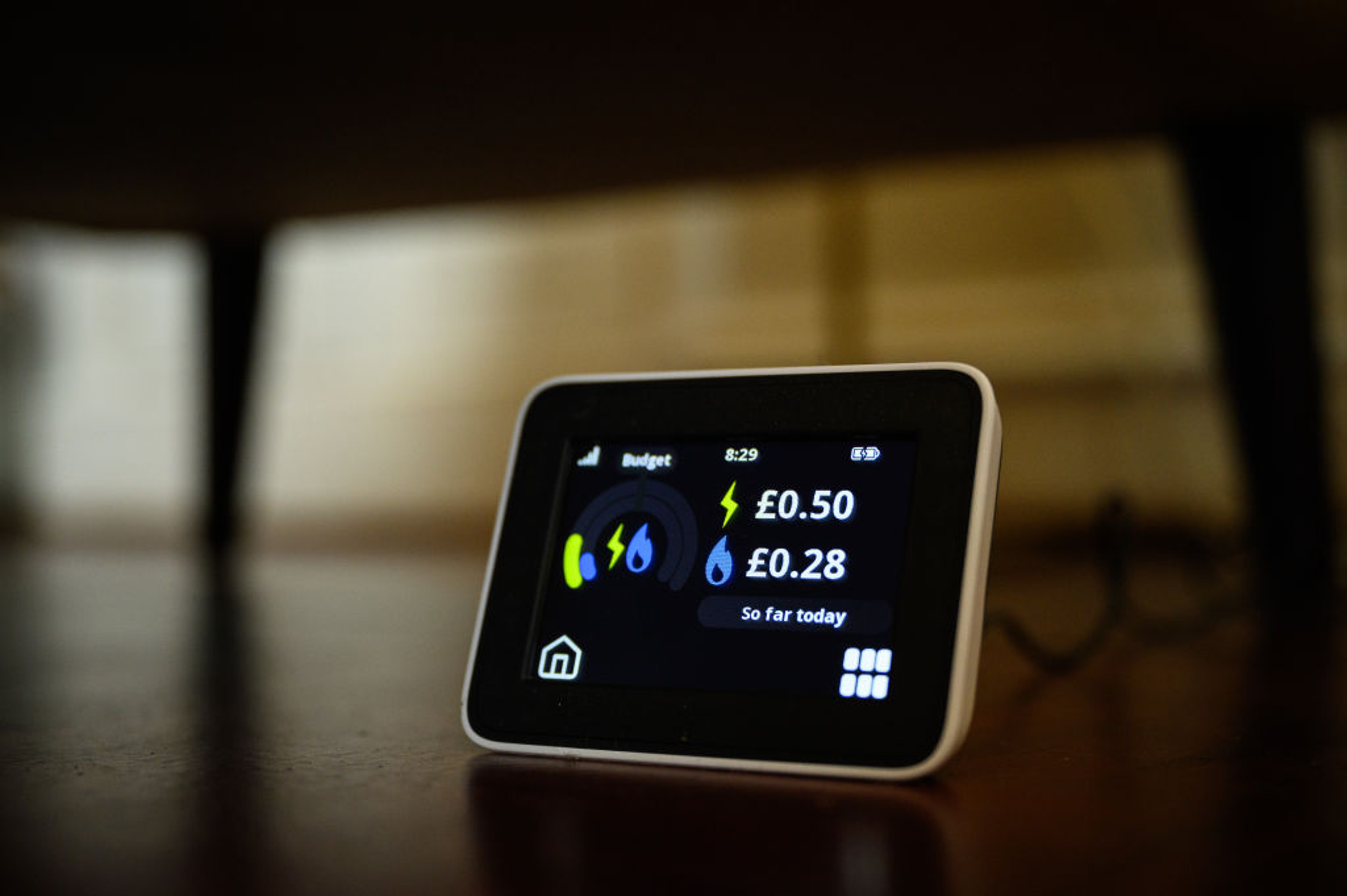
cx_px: 674
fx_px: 1907
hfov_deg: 38.9
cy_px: 448
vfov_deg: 26.4
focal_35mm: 51
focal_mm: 51
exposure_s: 1/100
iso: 1600
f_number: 3.2
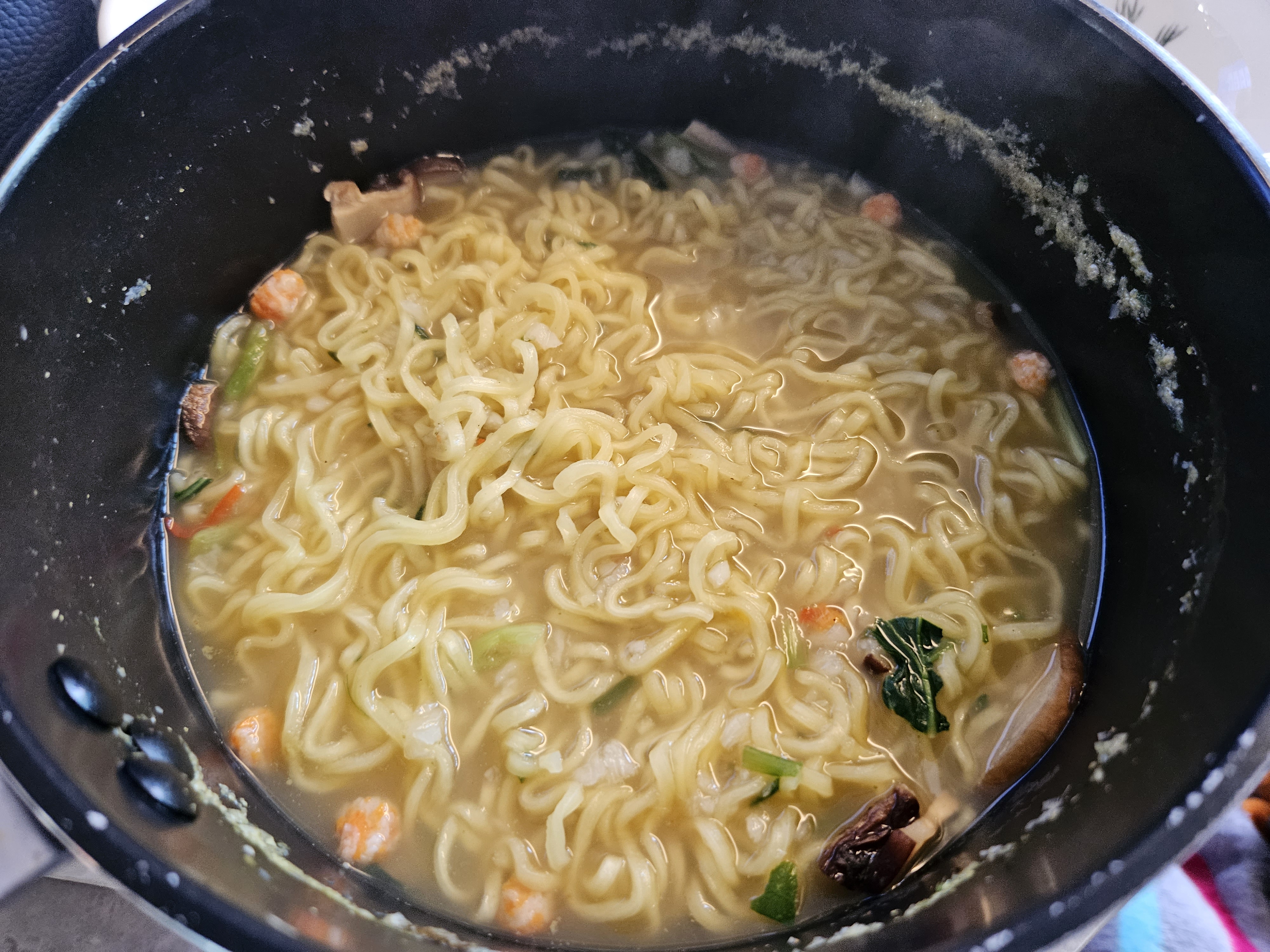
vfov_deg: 58.9
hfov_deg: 73.9
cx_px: 635
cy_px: 476
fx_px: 844
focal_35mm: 23
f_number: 1.8
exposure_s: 1/60
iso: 640
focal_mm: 5.4
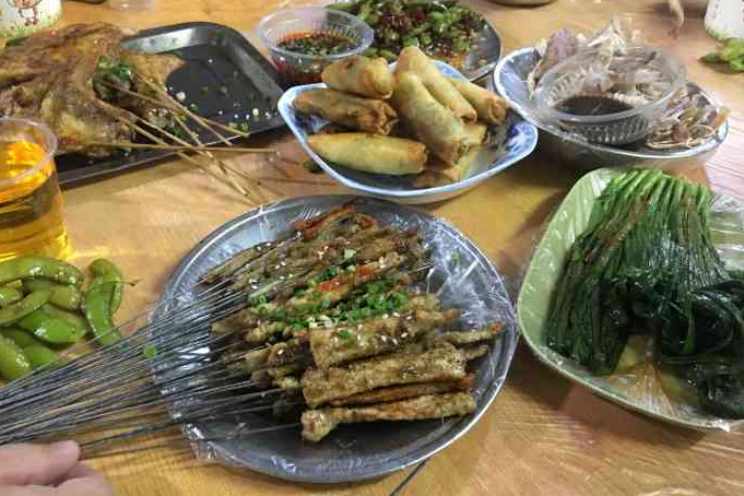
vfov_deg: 42.3
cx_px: 363
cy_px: 255
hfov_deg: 60.3
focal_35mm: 31
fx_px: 641
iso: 125
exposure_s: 1/8
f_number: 2.2
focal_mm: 4.15
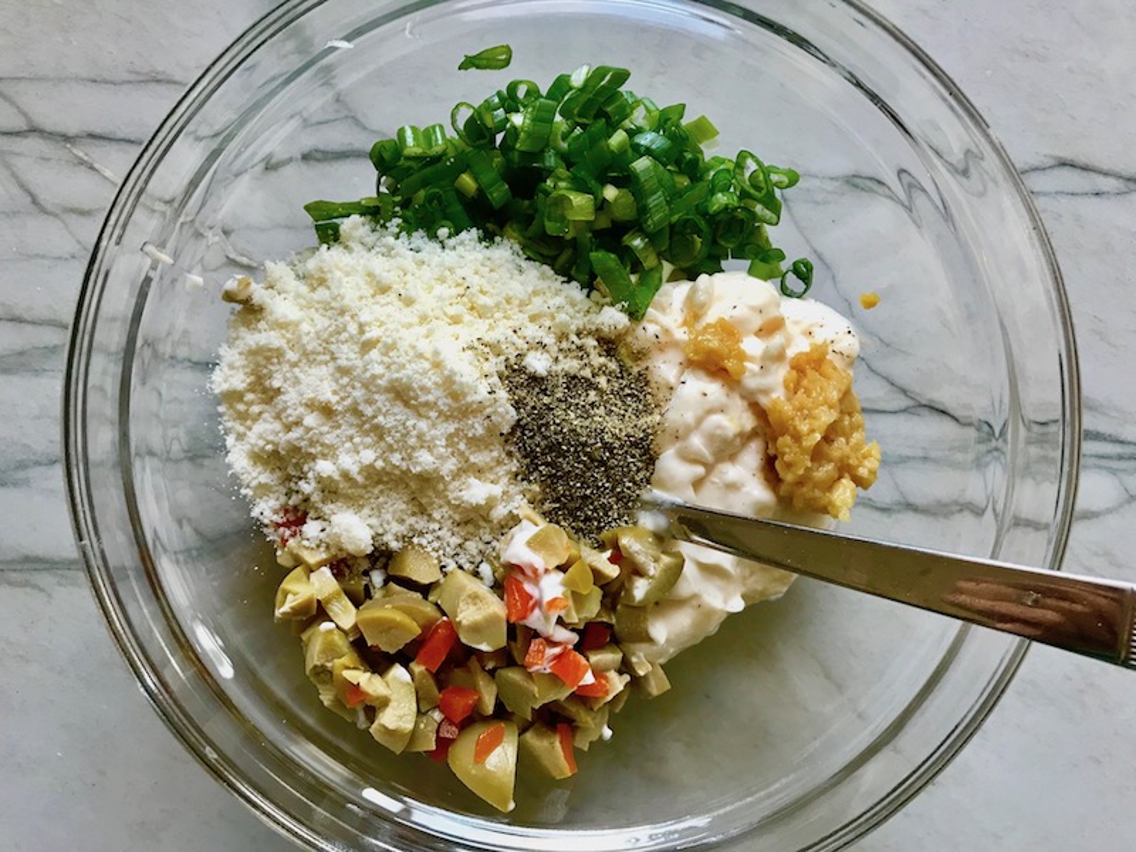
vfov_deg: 49.7
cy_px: 426
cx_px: 568
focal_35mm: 28
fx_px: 919
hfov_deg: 63.4
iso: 40
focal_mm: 3.99
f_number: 1.8
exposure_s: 1/24
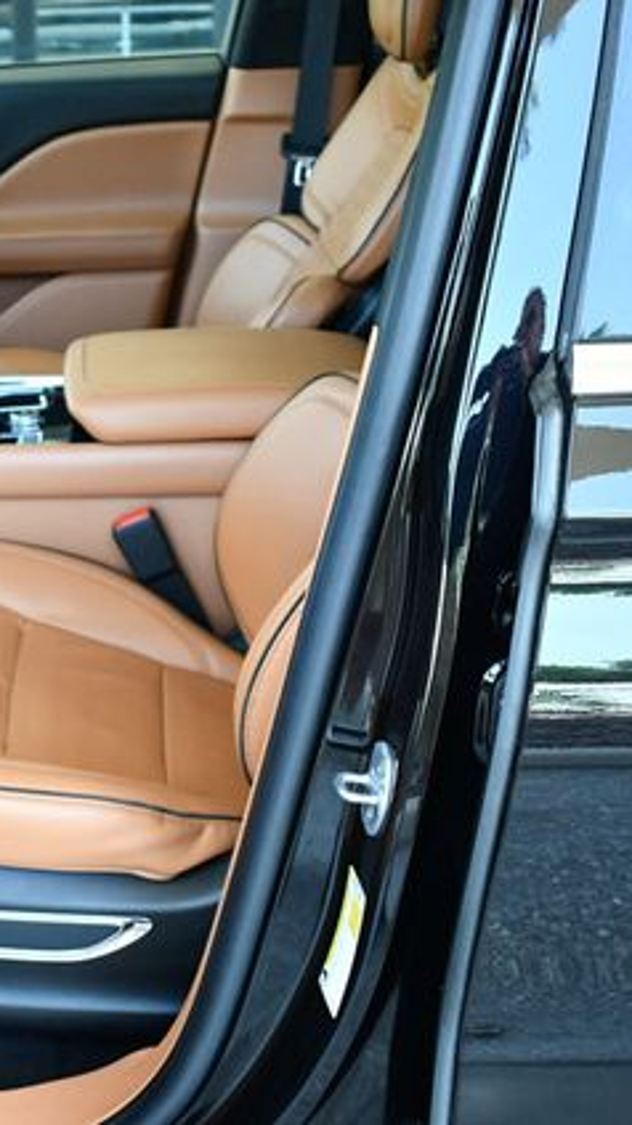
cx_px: -151
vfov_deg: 36.6
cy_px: 560
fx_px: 1701
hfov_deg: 19.6
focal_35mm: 57
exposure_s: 1/250
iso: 800
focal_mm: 18
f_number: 3.5
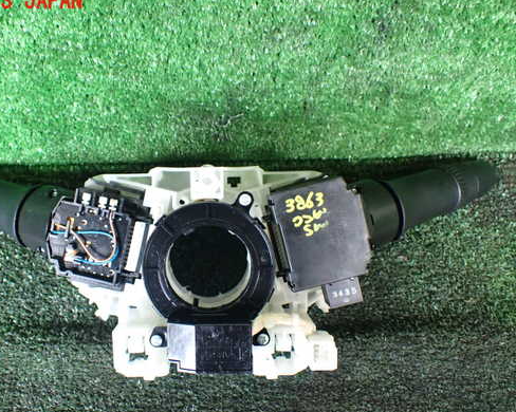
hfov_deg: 50.0
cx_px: 207
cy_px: 226
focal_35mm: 36
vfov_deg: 41.1
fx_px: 550
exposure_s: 1/125
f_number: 2.3
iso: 800
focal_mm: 5.4
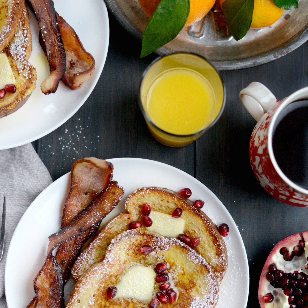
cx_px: 154
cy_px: 220
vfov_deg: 26.6
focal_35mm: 64
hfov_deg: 26.9
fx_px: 644
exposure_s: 1/1000
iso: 3200
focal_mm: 50
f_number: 2.8
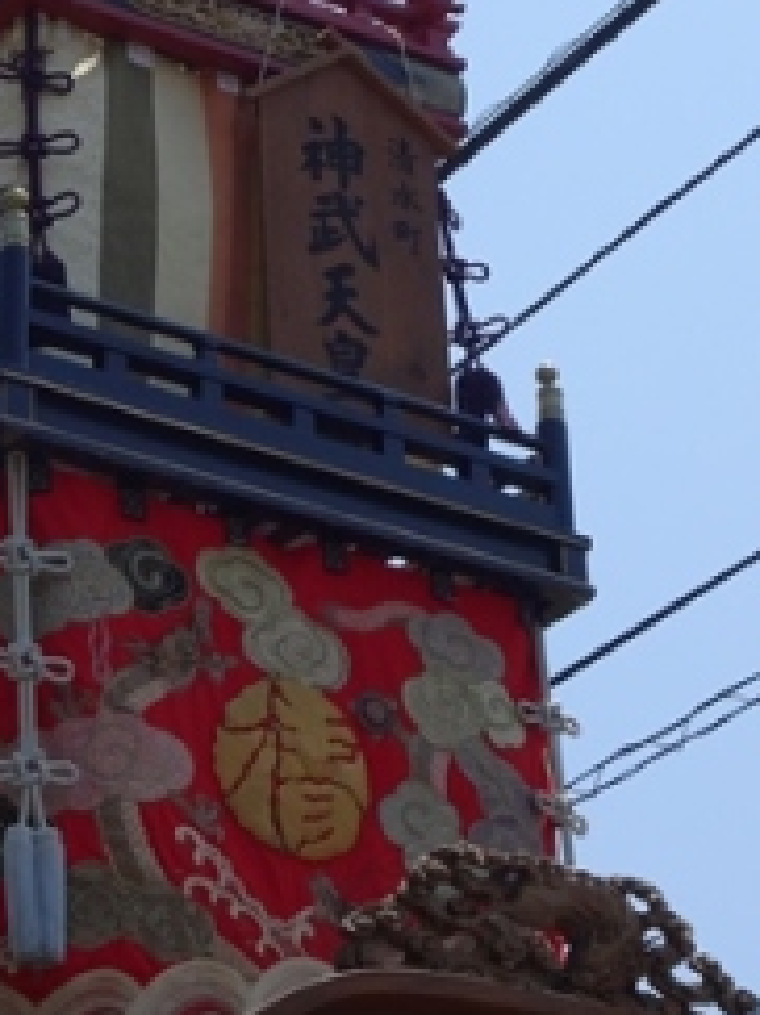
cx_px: 207
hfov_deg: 13.3
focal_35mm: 111
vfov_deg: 17.7
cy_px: 409
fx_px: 3252
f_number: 4.5
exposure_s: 1/800
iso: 80
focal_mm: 9.18
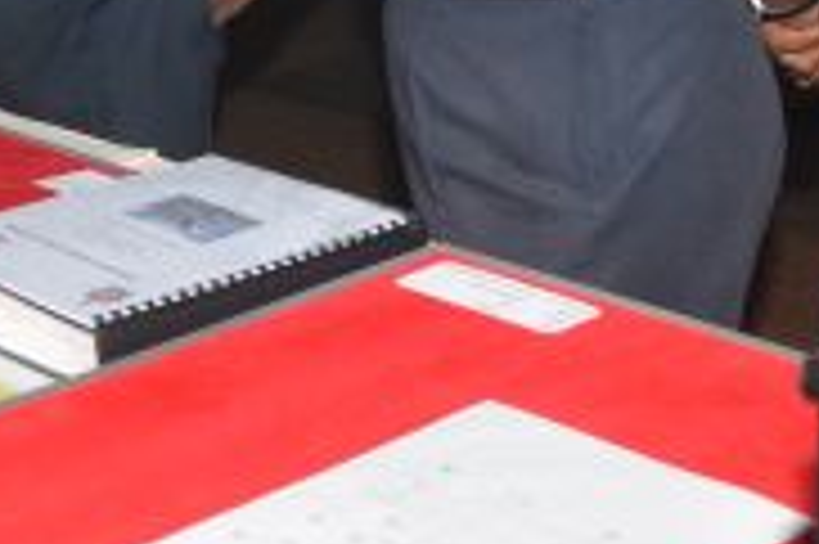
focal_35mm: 89
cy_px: -252
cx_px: -288
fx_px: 2023
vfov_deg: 14.4
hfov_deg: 20.6
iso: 200
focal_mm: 18
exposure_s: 1/125
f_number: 7.1
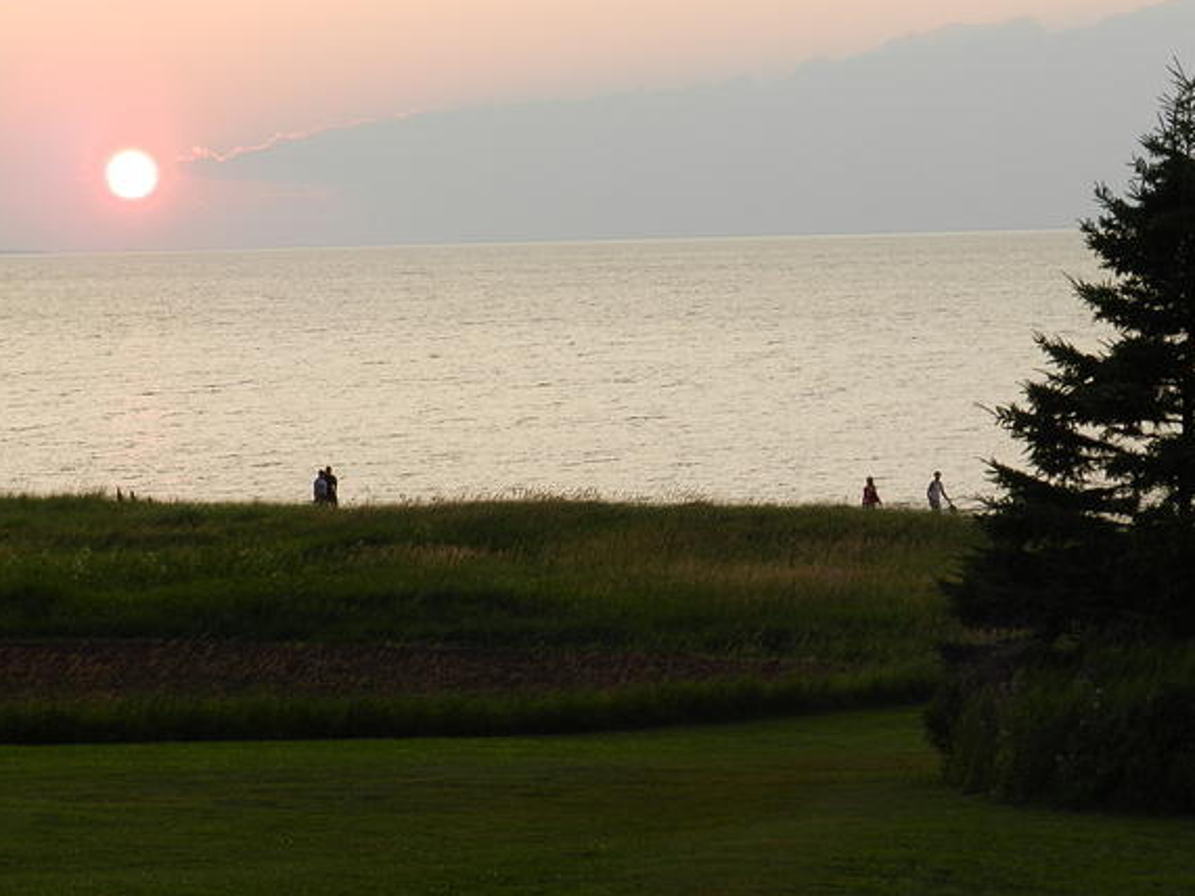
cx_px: 561
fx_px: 4452
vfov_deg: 11.5
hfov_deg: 15.3
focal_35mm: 129
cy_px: 415
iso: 160
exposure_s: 1/100
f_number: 4.8
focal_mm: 20.5
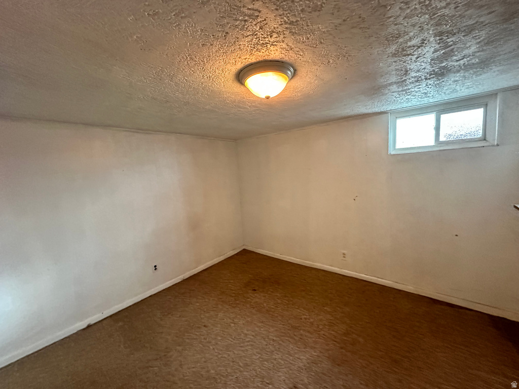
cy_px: 194
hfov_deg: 102.1
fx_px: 210
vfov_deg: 85.7
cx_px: 260
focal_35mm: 14
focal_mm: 2.22
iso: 1000
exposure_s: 1/60
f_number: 2.2
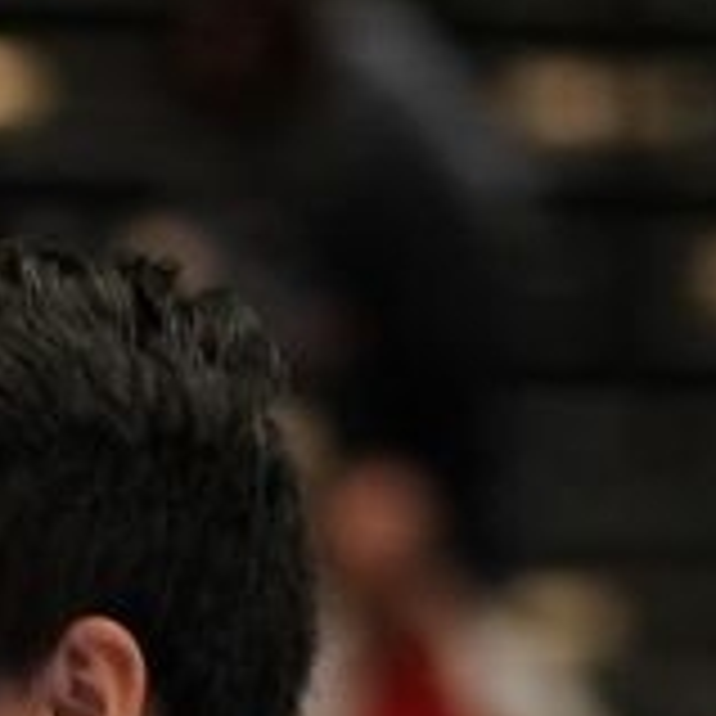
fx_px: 22489
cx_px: -680
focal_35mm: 961
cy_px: 2468
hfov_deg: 1.8
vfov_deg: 1.8
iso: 1000
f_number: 2.8
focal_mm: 100
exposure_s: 1/500
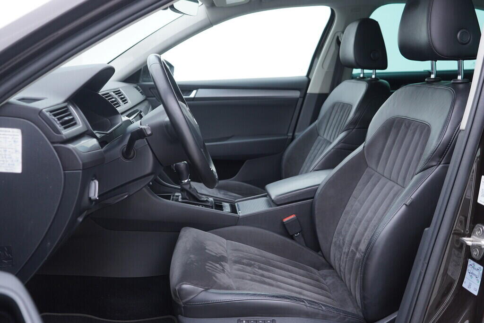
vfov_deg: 36.9
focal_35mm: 36
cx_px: 242
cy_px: 162
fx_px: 484
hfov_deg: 53.1
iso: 160
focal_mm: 24
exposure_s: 1/40
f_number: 2.8
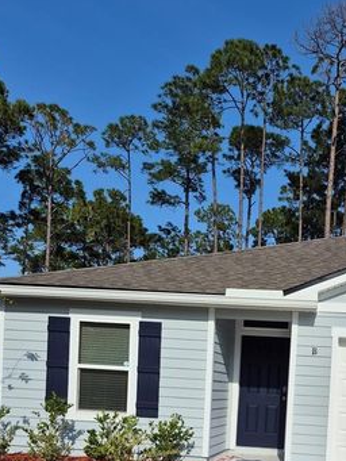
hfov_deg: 31.3
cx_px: 280
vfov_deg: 39.4
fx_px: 599
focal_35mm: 45
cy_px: 404
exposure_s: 1/3920
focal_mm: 5.4
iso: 25
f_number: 1.8
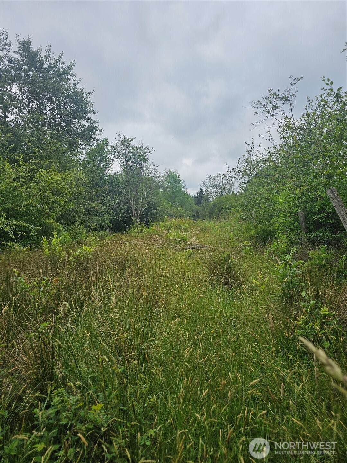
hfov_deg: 58.9
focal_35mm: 23
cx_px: 174
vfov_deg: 73.9
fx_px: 307
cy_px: 232
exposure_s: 1/719
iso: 12
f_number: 1.7
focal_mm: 6.3
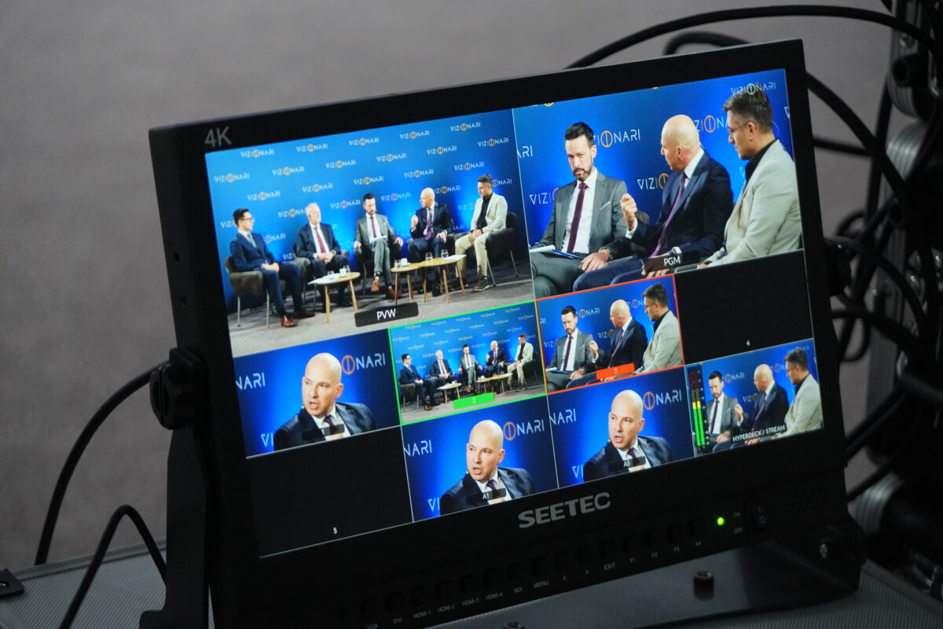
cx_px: 472
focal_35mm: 105
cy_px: 314
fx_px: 2750
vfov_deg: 13.0
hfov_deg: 19.5
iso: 3200
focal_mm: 70
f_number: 4
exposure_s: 1/160
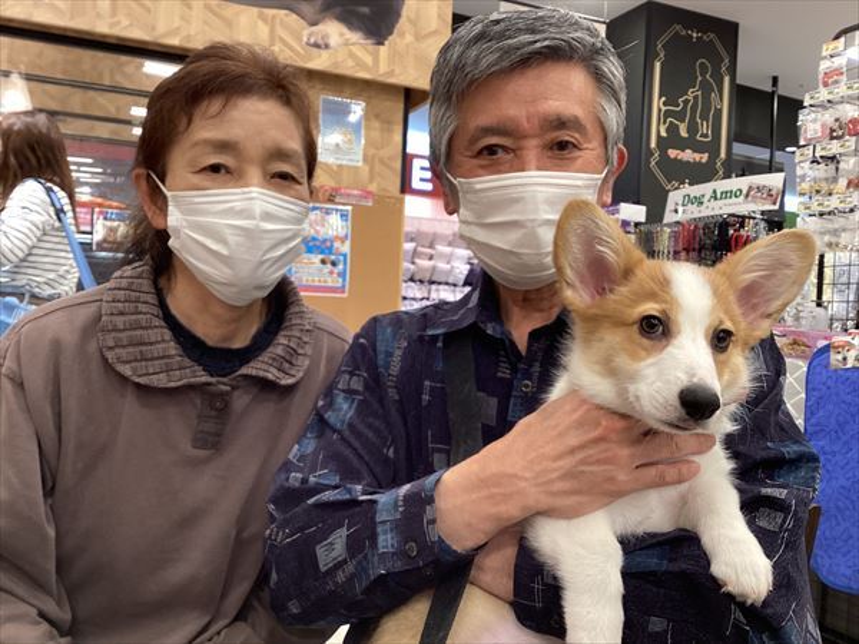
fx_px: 769
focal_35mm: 31
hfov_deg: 58.4
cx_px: 430
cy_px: 322
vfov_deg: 45.4
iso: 80
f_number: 2.4
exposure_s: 1/50
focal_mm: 3.3
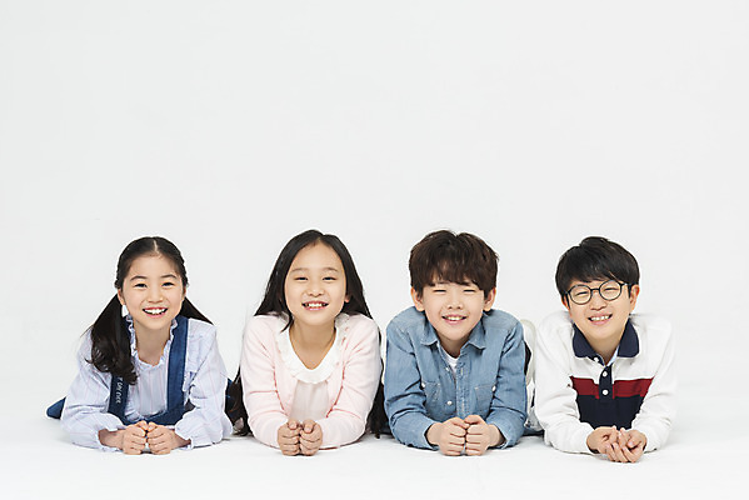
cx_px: 374
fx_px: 2186
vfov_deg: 13.1
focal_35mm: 105
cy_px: 250
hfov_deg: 19.4
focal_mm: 105
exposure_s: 1/125
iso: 100
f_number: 16
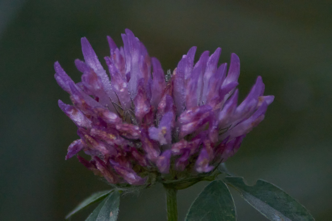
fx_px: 8299
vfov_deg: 1.5
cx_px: 166
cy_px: 110
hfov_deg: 2.3
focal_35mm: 900
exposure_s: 1/1000
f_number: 11
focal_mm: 600
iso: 6400
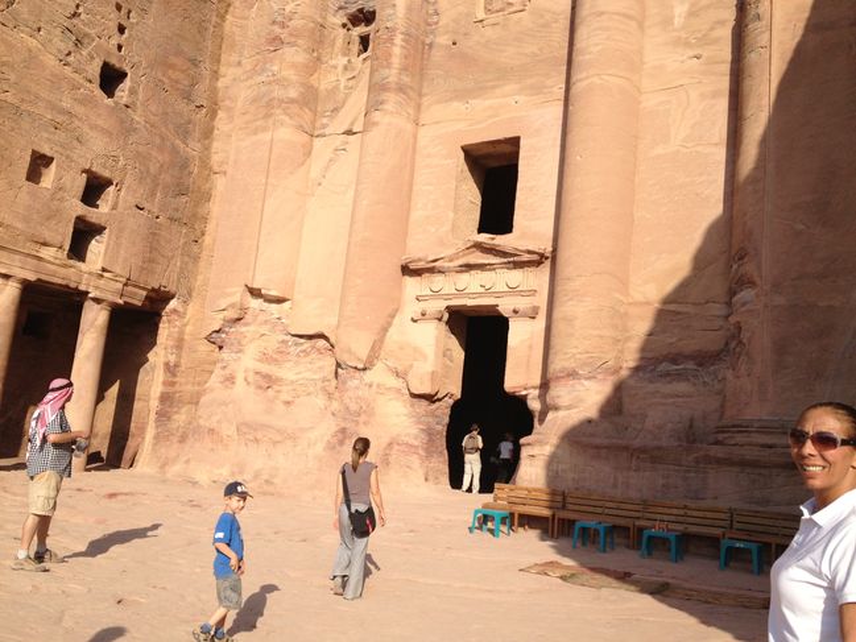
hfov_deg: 52.6
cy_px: 321
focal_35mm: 35
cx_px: 428
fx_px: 866
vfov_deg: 40.7
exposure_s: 1/1534
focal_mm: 4.28
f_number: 2.4
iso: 50
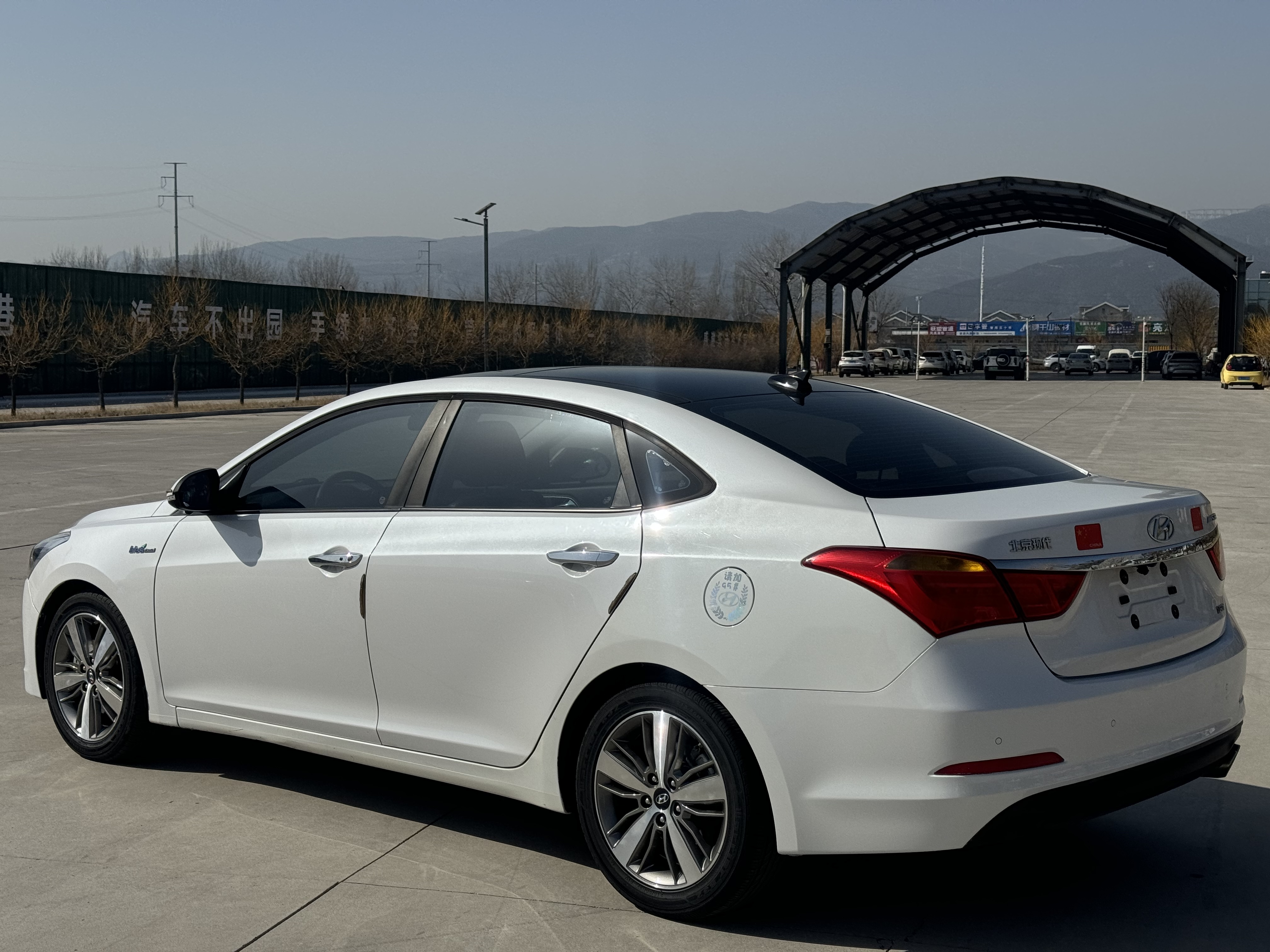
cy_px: 476
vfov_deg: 30.3
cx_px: 635
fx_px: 1761
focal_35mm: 48
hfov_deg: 39.7
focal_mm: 6.76
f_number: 1.78
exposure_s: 1/12500
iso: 64
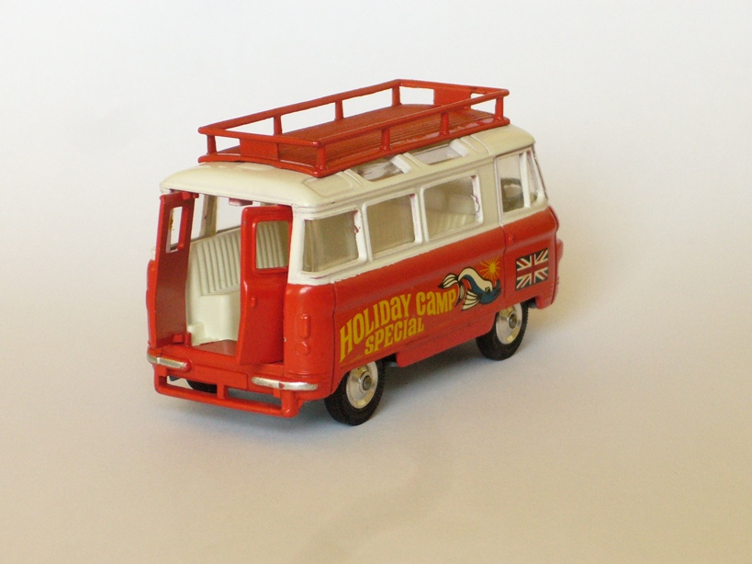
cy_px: 282
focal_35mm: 105
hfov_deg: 18.7
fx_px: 2281
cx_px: 376
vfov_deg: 14.1
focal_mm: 17.4
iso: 200
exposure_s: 1/25
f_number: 5
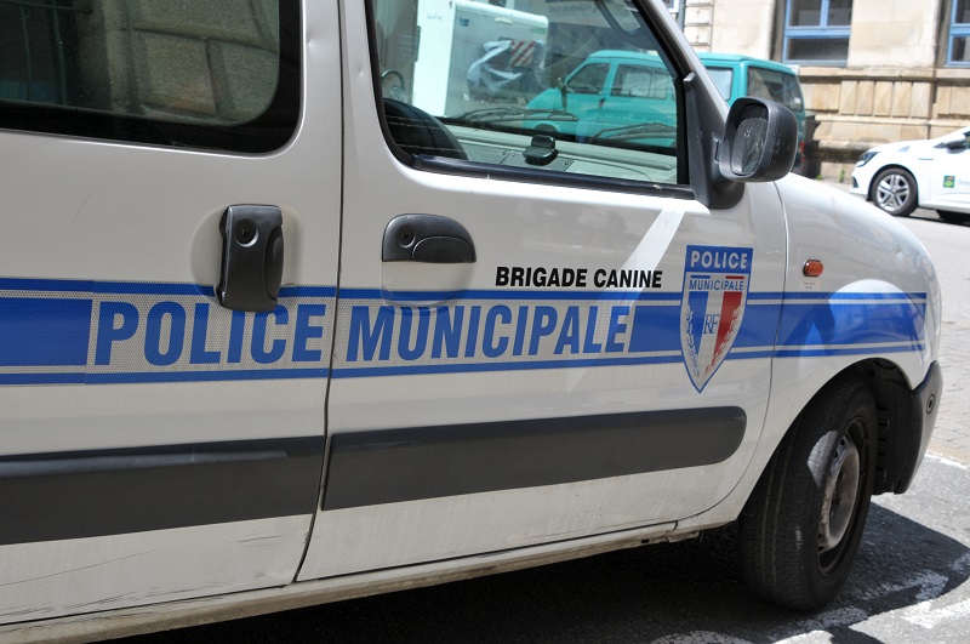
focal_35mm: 48
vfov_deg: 28.0
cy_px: 322
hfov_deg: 41.2
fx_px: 1291
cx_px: 485
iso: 200
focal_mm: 32
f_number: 8
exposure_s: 1/250
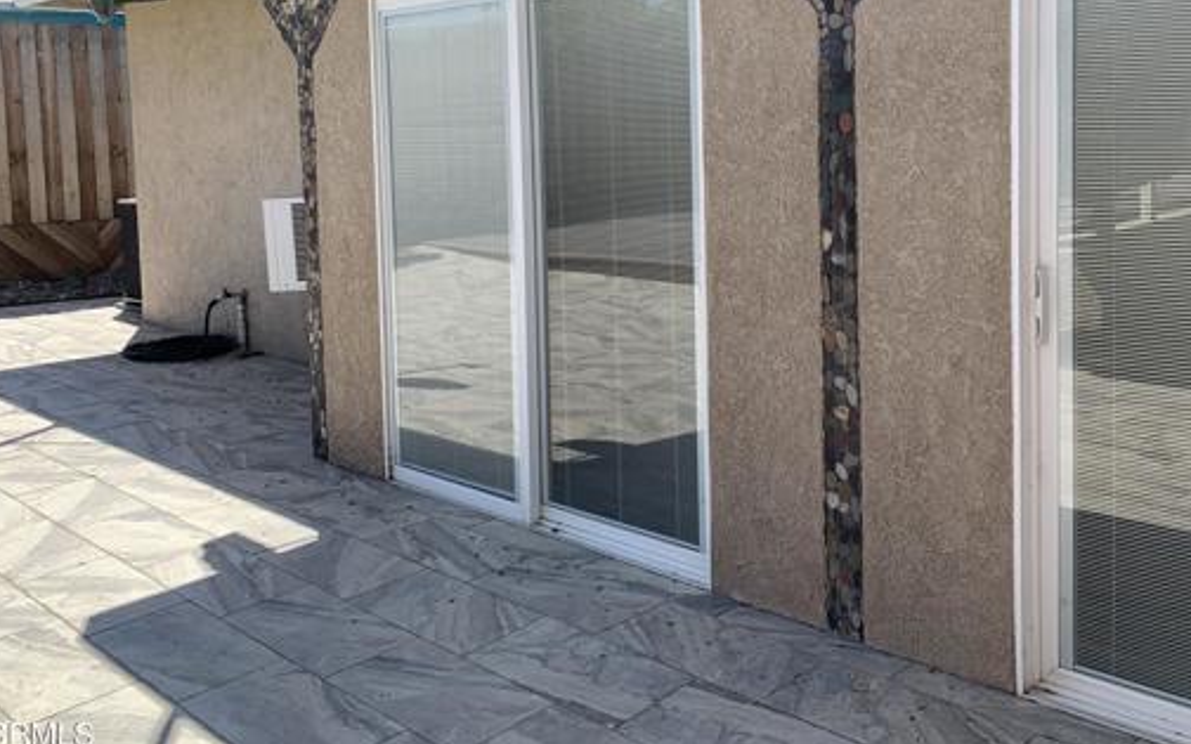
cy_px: 220
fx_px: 1136
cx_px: 737
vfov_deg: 35.7
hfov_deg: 54.8
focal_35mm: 35
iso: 25
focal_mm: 4.25
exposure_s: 1/1332
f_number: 1.8
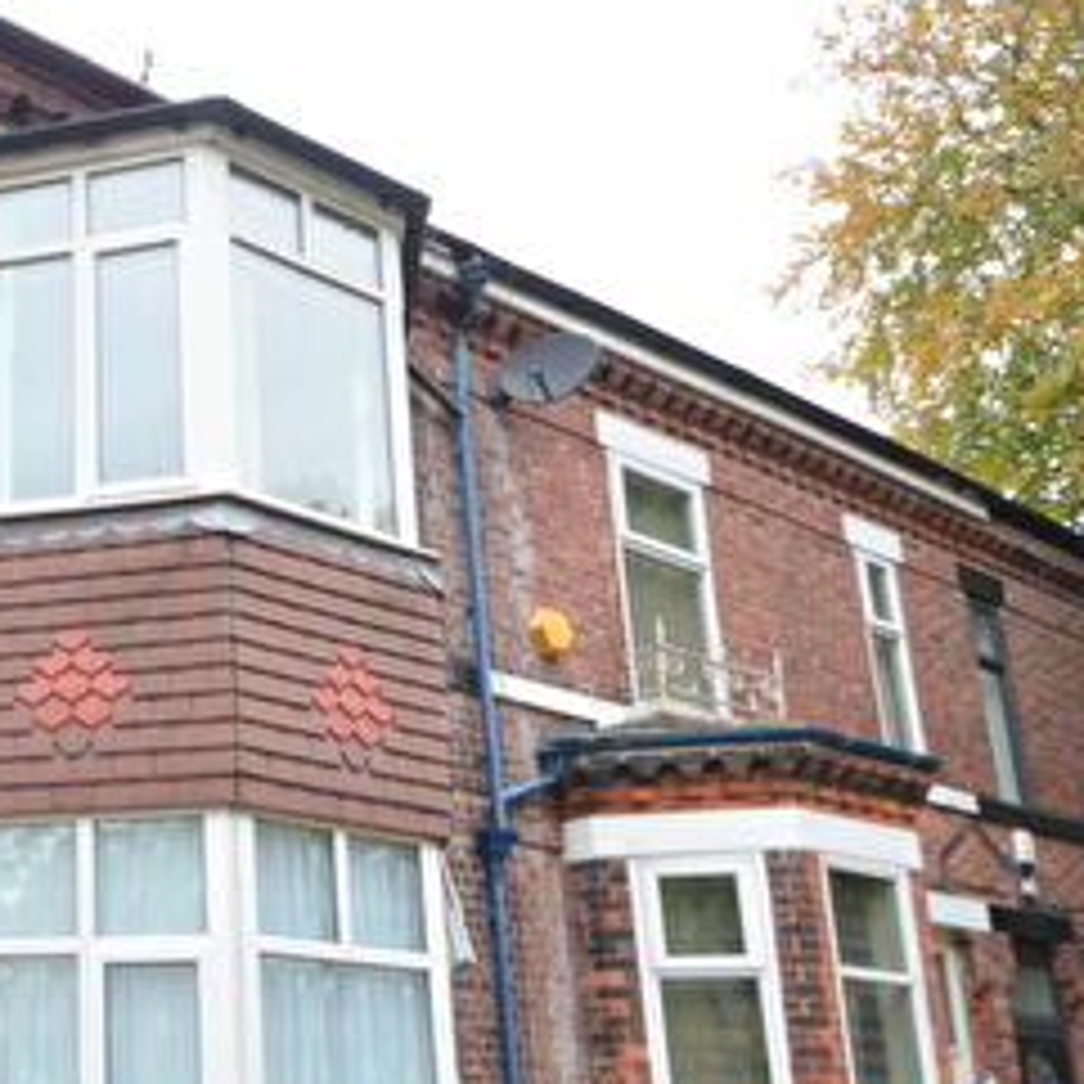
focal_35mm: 37
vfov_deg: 43.5
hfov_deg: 39.7
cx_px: 4
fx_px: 1311
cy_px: 816
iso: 400
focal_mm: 10
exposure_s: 1/80
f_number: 4.5
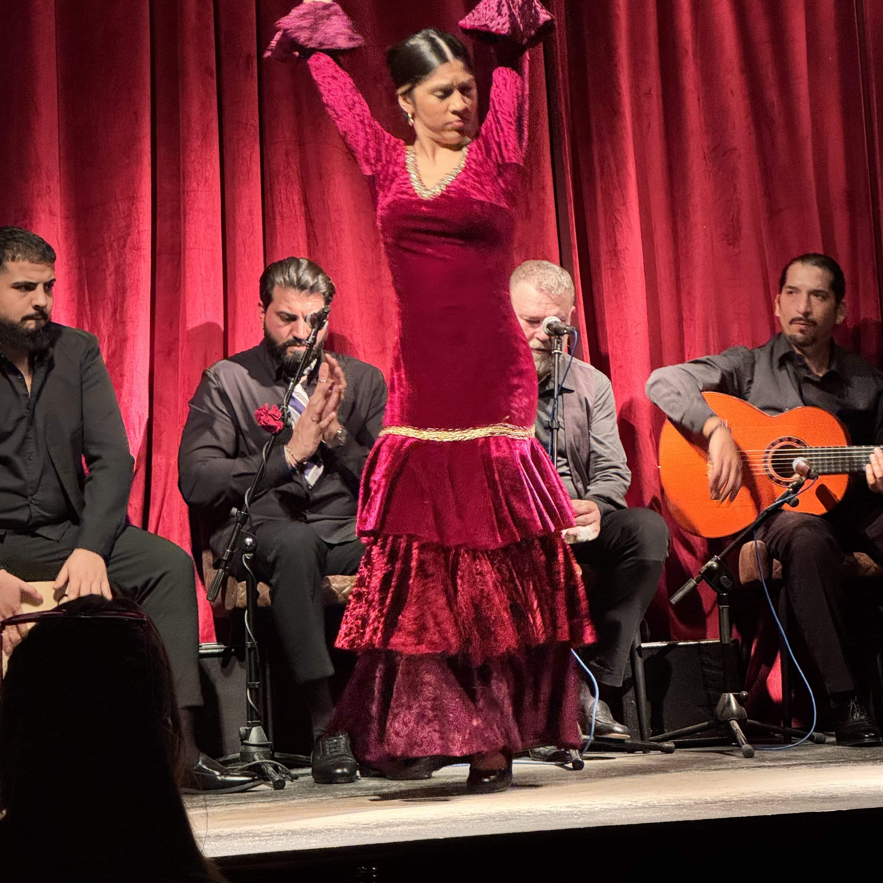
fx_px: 2655
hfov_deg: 18.9
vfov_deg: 18.9
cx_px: 442
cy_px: 353
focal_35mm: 92
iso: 800
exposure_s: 1/33
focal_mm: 9
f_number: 2.8
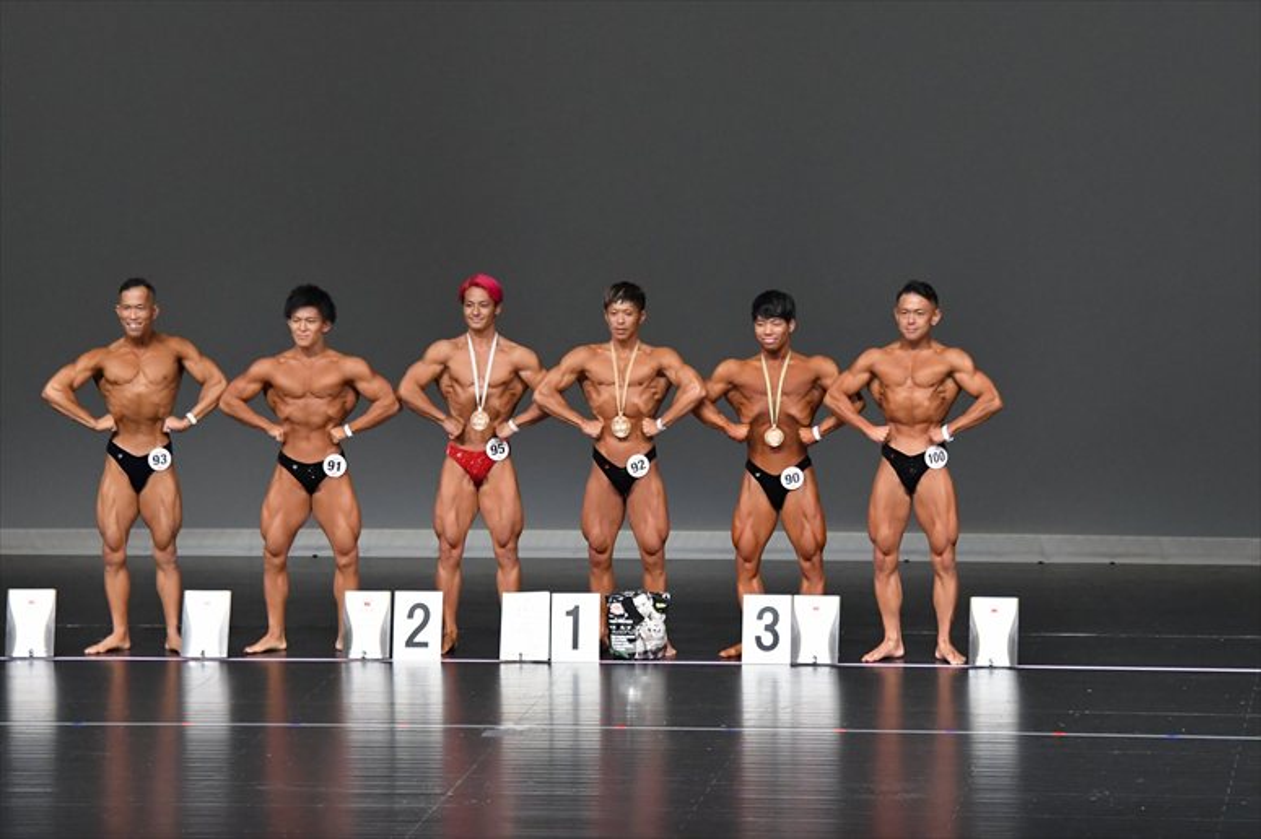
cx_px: 630
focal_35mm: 202
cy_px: 420
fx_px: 7072
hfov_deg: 10.2
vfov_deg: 6.8
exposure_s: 1/400
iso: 5000
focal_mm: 135
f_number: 5.6
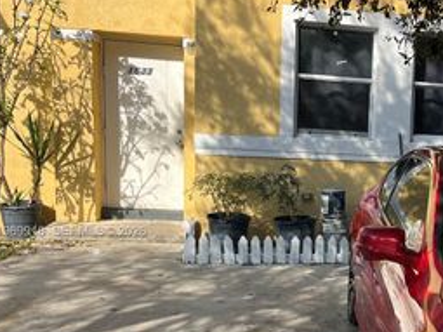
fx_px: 652
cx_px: 412
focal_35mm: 51
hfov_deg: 35.0
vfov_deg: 28.3
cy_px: 232
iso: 50
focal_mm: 5.1
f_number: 1.6
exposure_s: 1/1404
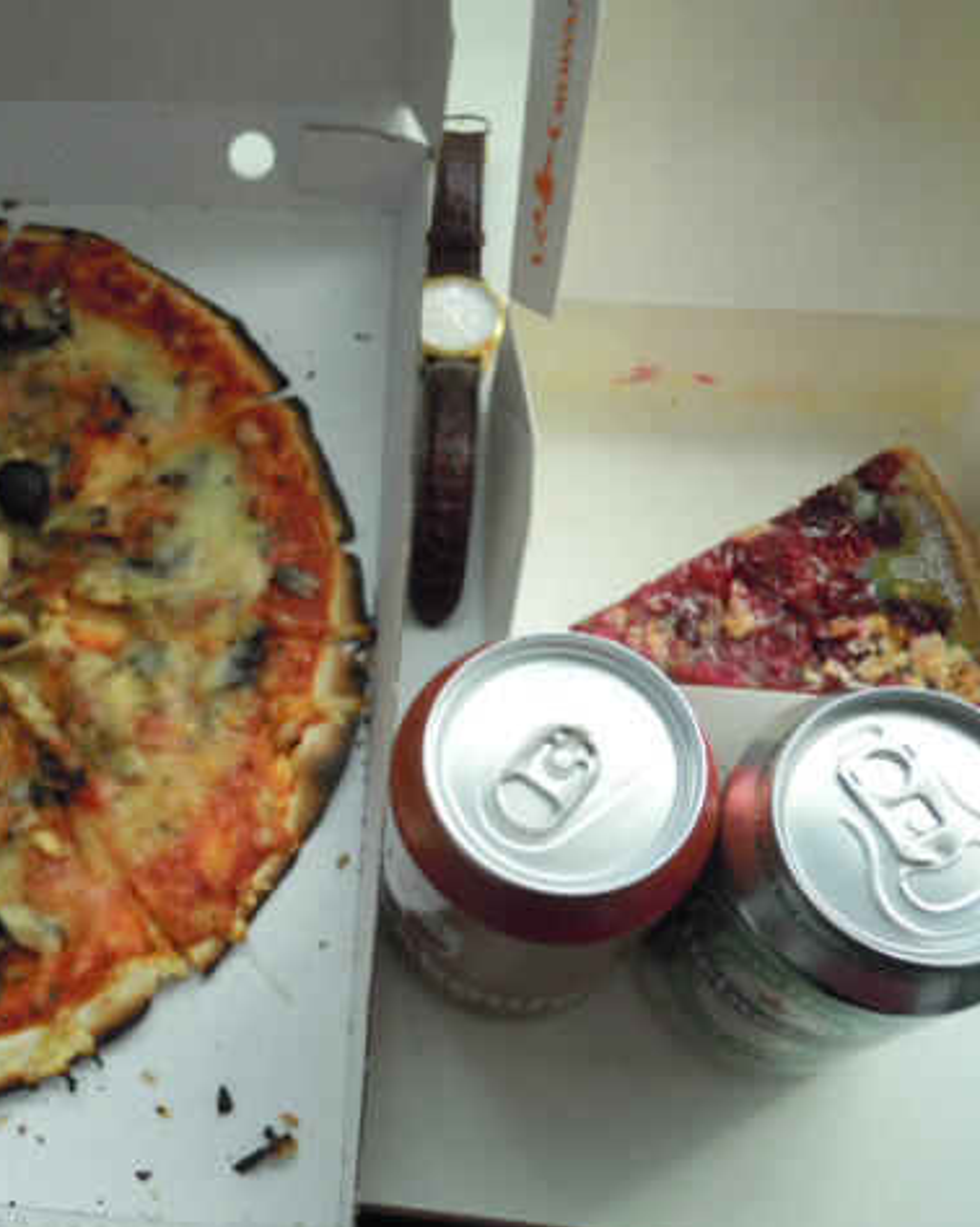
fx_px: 1342
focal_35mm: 37
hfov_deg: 38.8
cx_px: 215
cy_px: 620
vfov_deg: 49.1
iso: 160
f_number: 2.7
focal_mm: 5
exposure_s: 1/30
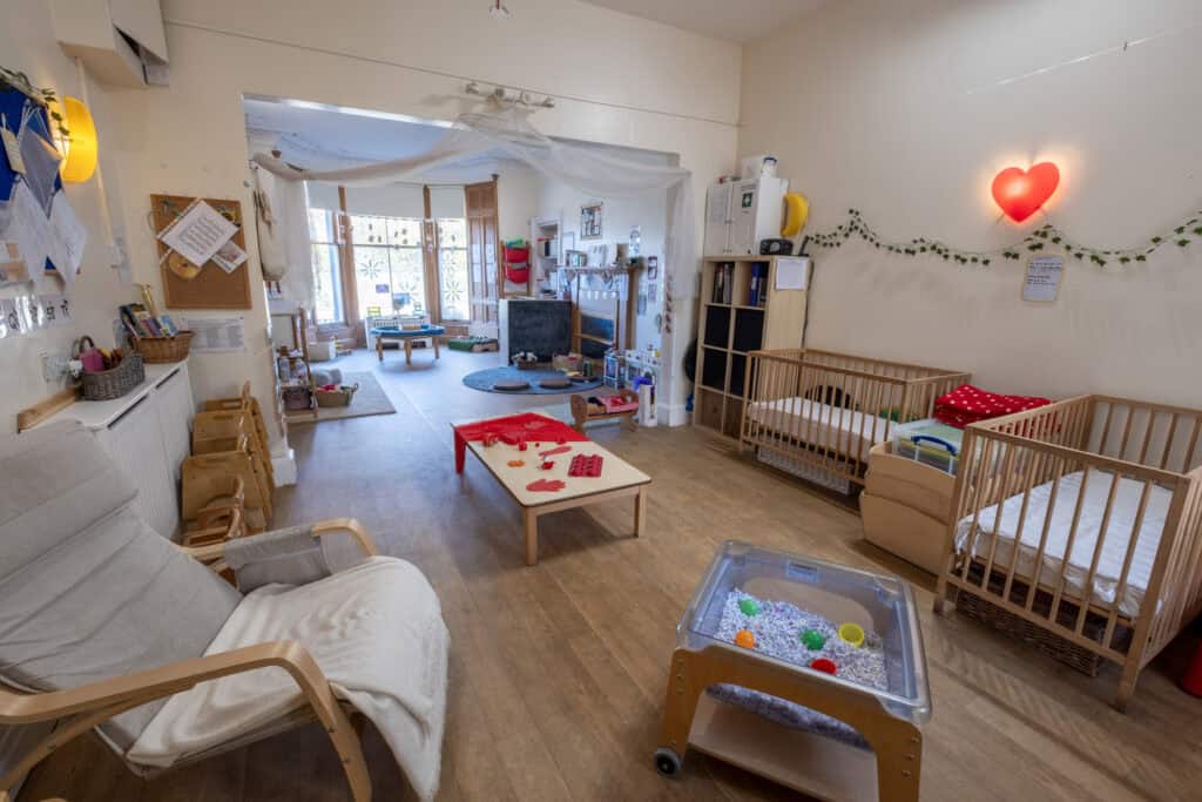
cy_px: 401
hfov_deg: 100.4
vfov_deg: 77.3
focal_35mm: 15
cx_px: 601
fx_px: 501
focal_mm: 10
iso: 125
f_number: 10
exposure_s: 1/6
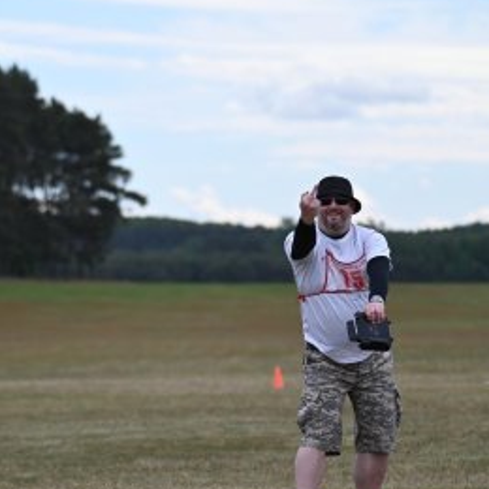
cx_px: 163
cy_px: 284
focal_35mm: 342
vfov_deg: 5.1
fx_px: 5466
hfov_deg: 5.1
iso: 320
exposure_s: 1/1250
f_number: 5.6
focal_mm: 210
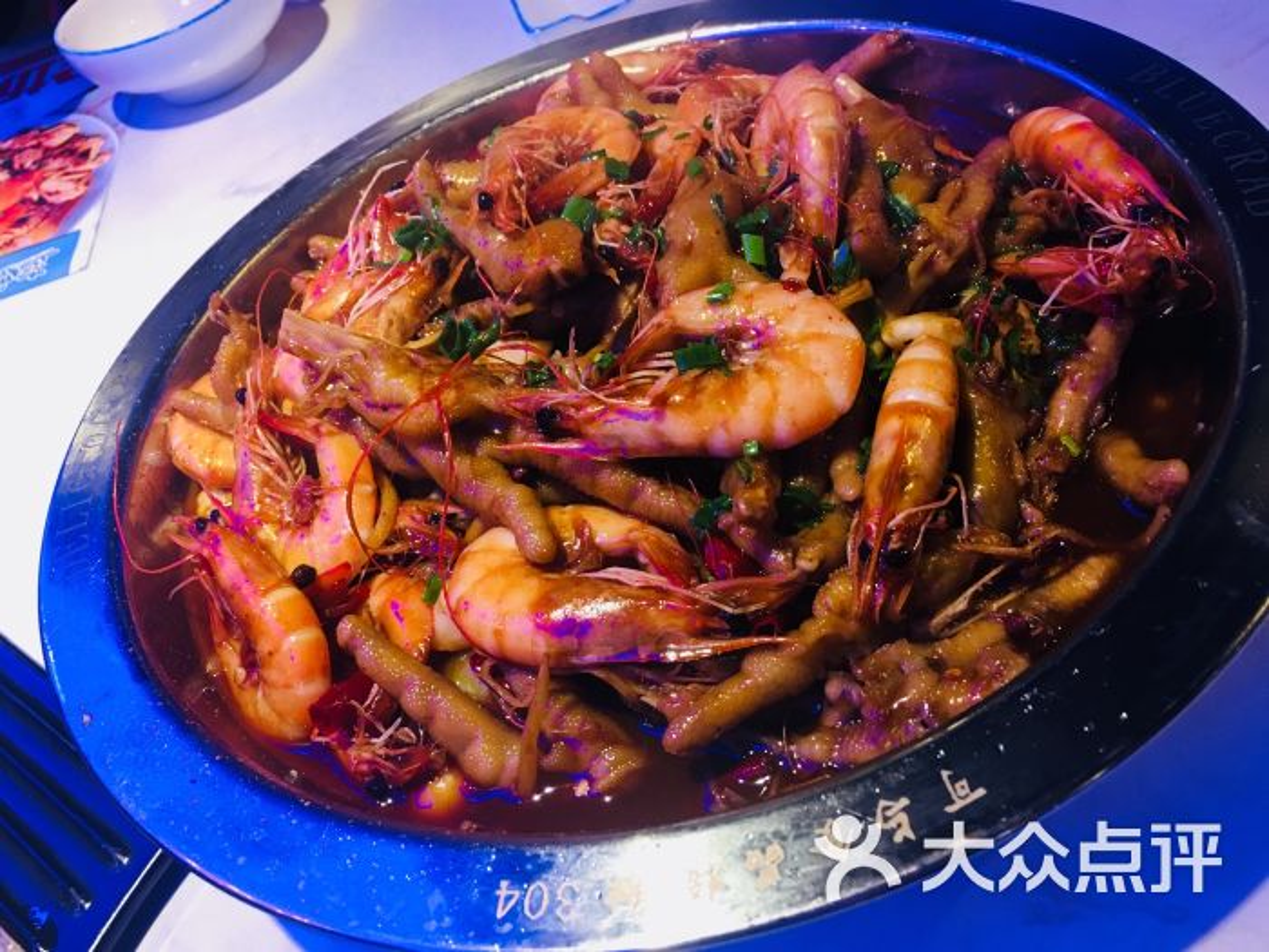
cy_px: 476
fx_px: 1063
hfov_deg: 61.7
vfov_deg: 48.2
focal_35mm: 29
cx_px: 634
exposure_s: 1/33
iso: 100
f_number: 2.2
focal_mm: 4.15
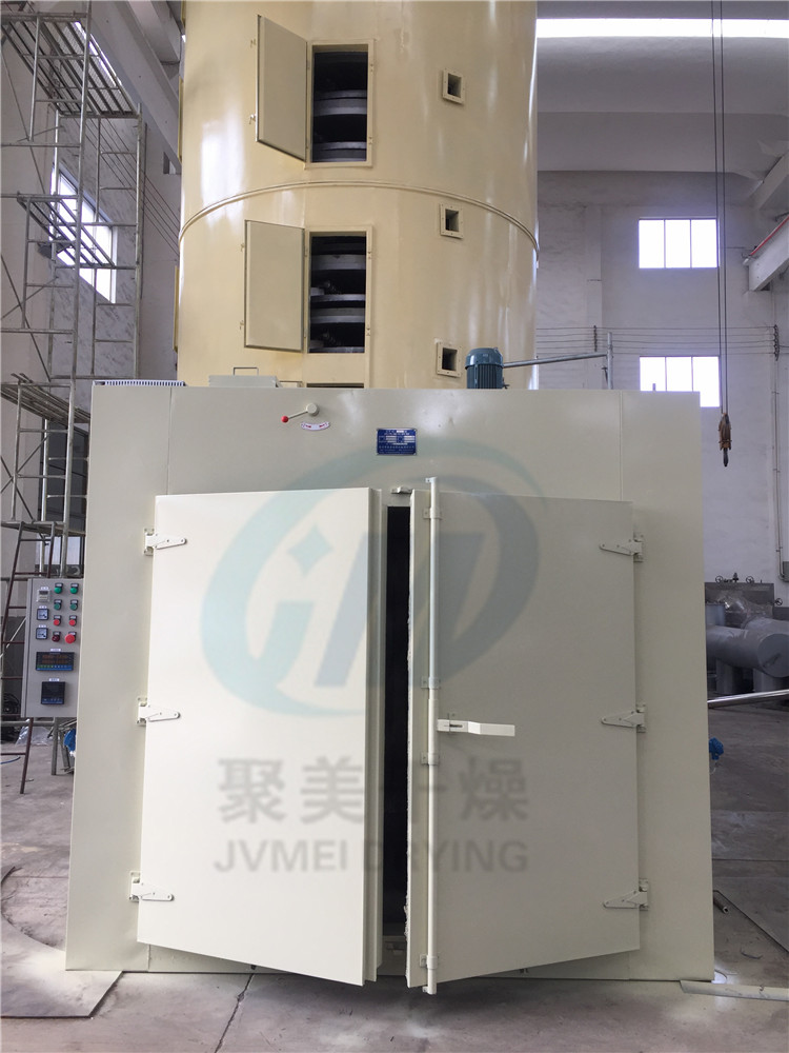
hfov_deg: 48.2
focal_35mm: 29
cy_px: 526
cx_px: 394
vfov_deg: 61.7
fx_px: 881
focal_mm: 4.15
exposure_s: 1/185
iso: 32
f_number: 2.2
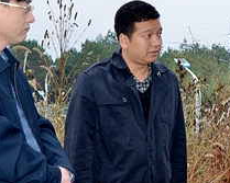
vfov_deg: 15.2
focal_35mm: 101
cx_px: 220
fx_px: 687
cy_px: 73
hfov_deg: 18.6
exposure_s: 1/250
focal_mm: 30
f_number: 8
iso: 500
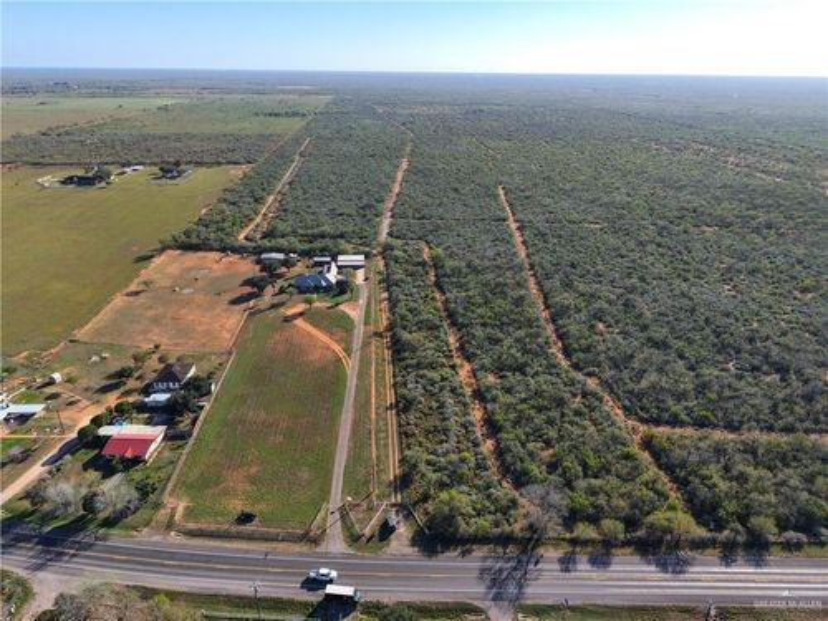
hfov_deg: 71.6
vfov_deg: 56.8
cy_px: 310
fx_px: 574
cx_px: 414
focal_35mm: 24
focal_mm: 8.67
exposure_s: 1/8000
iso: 330
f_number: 1.8
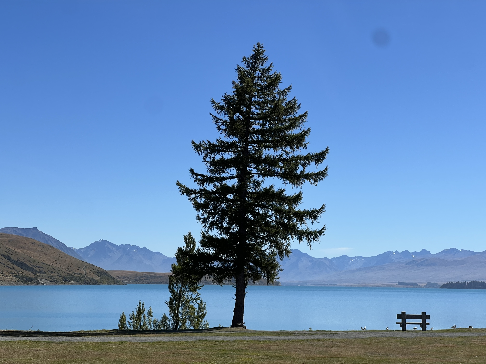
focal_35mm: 77
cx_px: 243
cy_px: 182
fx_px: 1081
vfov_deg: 19.1
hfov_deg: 25.3
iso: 32
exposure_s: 1/1410
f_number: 2.8
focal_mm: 9
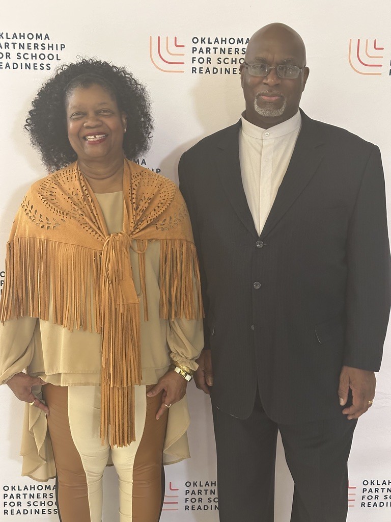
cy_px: 261
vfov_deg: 39.7
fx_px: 723
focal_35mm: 48
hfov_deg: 30.3
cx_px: 196
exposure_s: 1/24
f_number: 1.78
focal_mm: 6.86
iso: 640
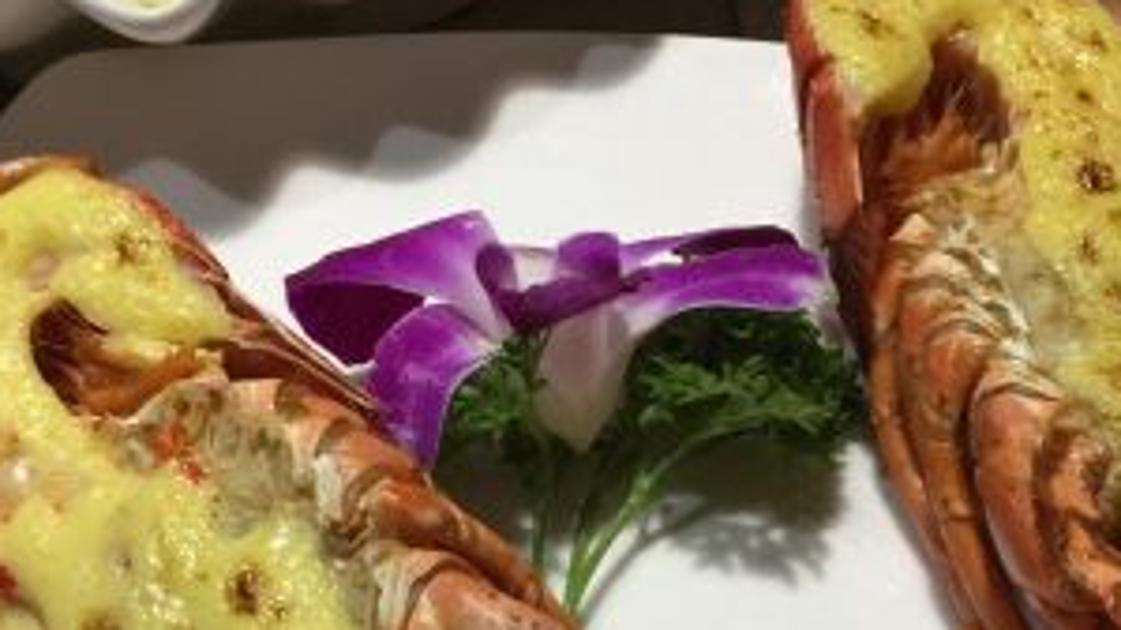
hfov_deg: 28.4
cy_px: 673
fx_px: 2199
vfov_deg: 15.9
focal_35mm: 74
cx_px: 731
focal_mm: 4.15
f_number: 2.2
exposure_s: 1/15
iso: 40
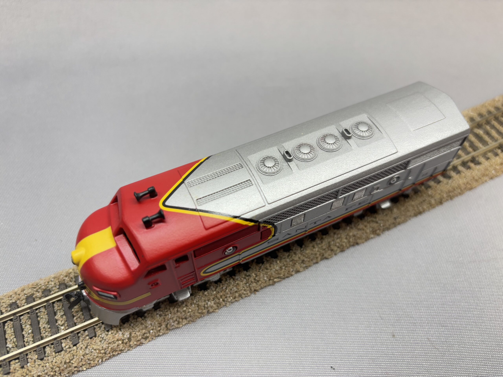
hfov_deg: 67.3
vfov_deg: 53.1
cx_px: 252
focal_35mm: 26
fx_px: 378
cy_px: 188
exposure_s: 1/50
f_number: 1.6
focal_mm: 5.96
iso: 80
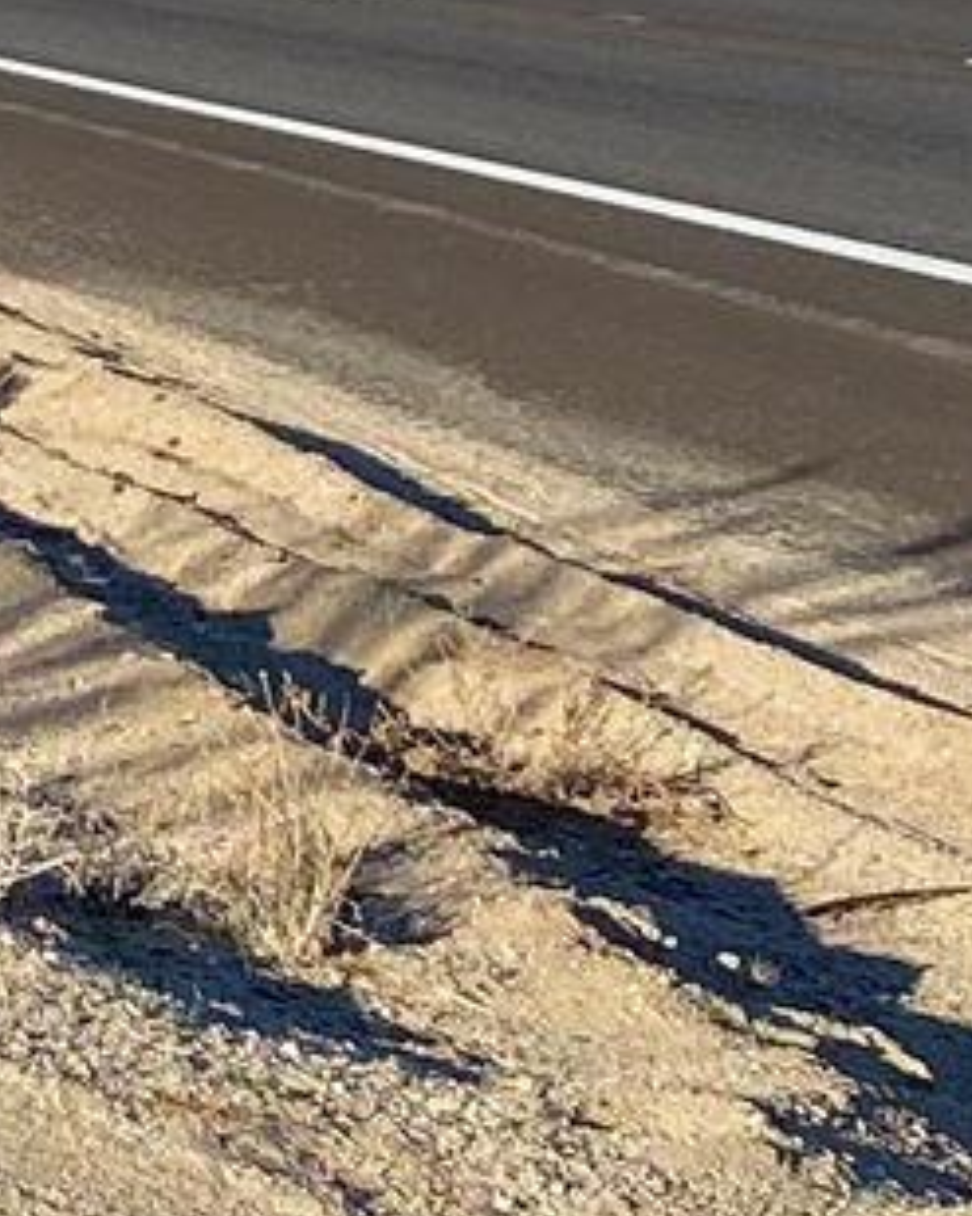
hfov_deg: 7.8
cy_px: 39
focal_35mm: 189
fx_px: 6800
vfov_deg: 10.1
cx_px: -1055
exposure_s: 1/2817
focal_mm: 4.25
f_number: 1.8
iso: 32
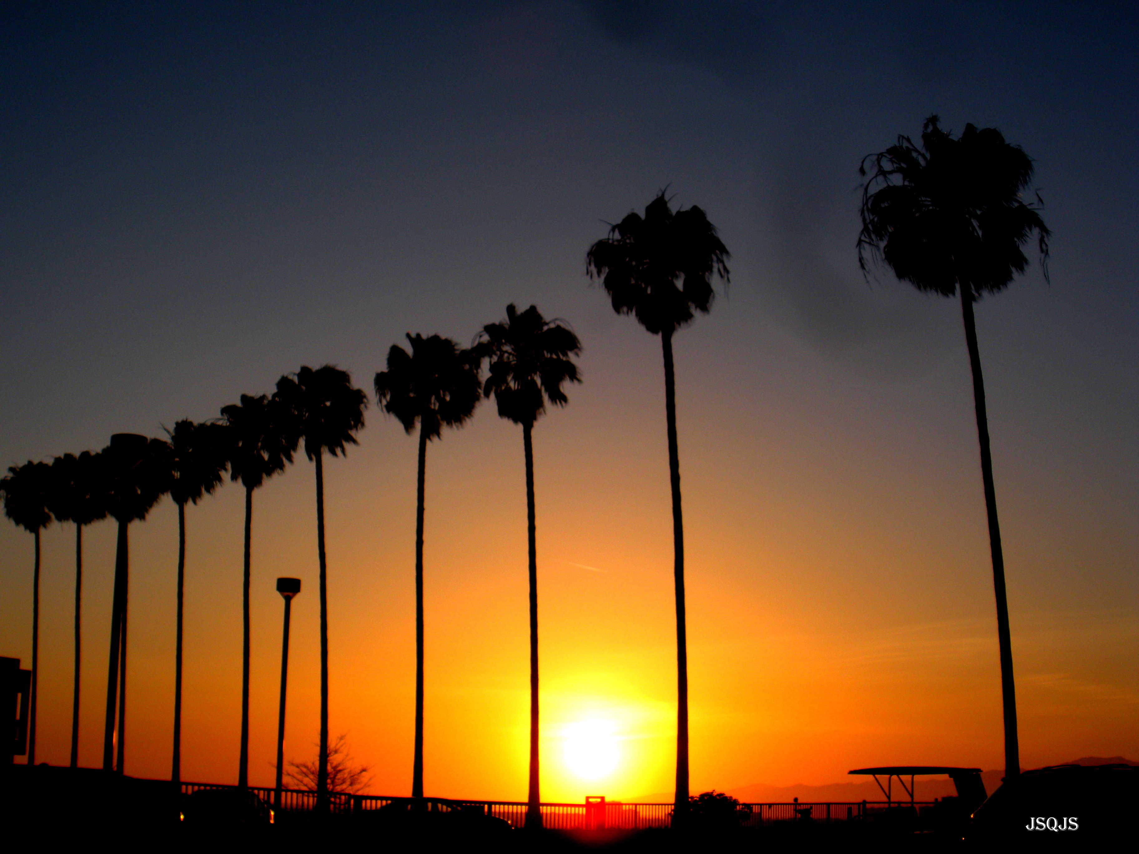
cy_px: 427
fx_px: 1711
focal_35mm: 52
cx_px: 570
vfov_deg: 28.0
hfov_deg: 36.8
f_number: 4.4
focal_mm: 9.1
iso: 64
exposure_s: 1/728
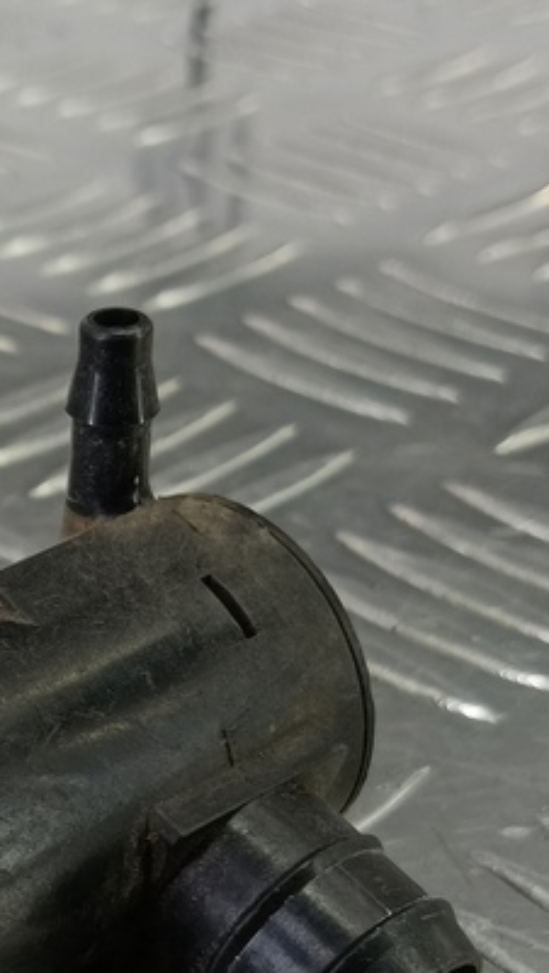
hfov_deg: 17.9
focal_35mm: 64
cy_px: 808
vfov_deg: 31.8
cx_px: -119
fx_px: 1654
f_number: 1.6
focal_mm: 4.11
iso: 121
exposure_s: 1/50
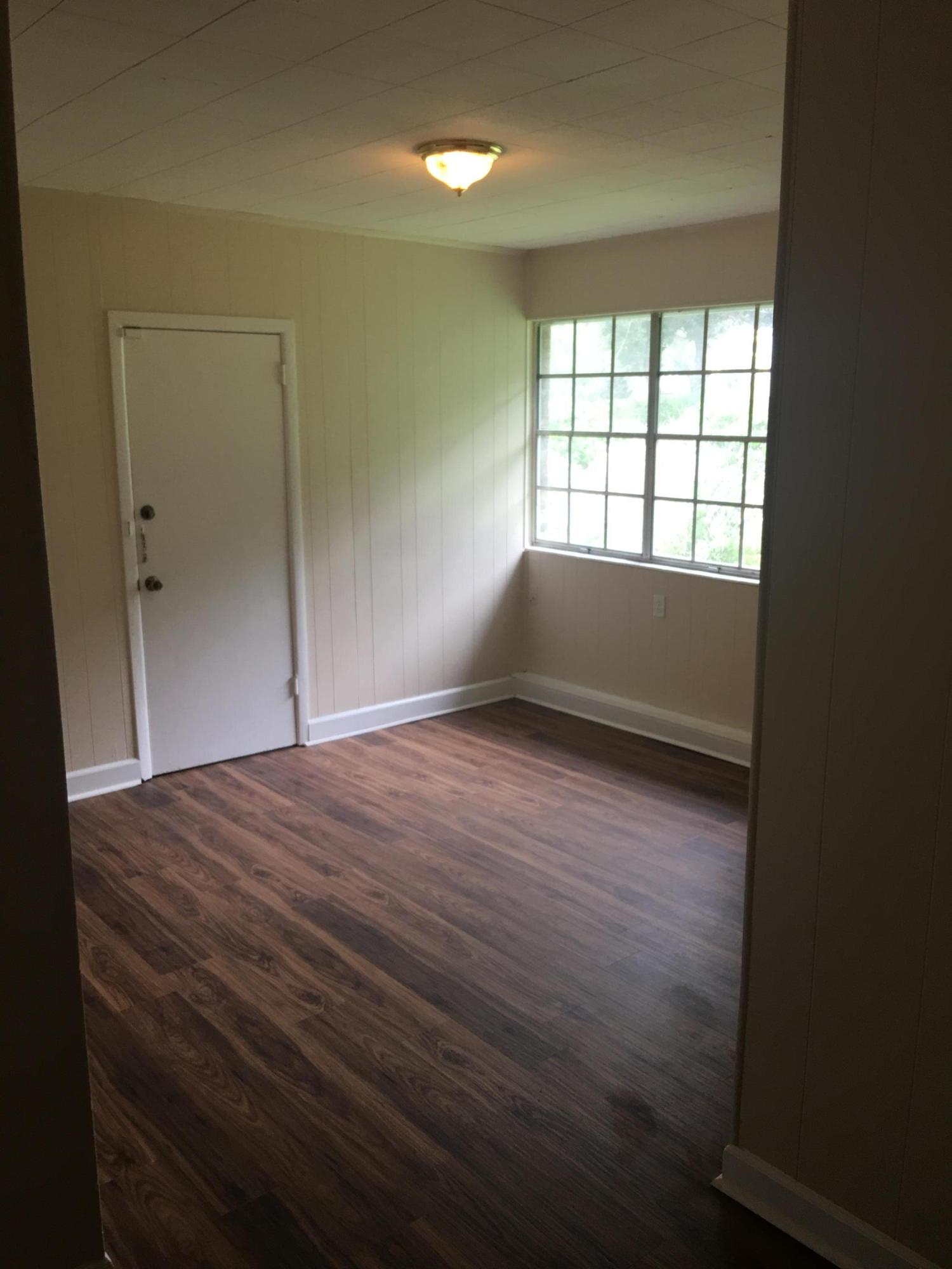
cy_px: 634
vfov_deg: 61.7
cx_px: 476
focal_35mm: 29
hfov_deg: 48.2
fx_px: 1063
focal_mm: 4.15
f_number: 2.2
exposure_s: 1/30
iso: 32
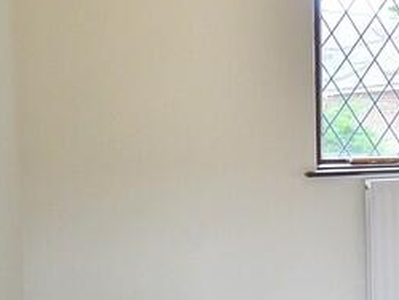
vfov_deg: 24.9
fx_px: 681
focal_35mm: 59
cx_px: 685
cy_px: 146
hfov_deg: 22.4
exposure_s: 1/40
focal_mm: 10
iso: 100
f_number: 4.5
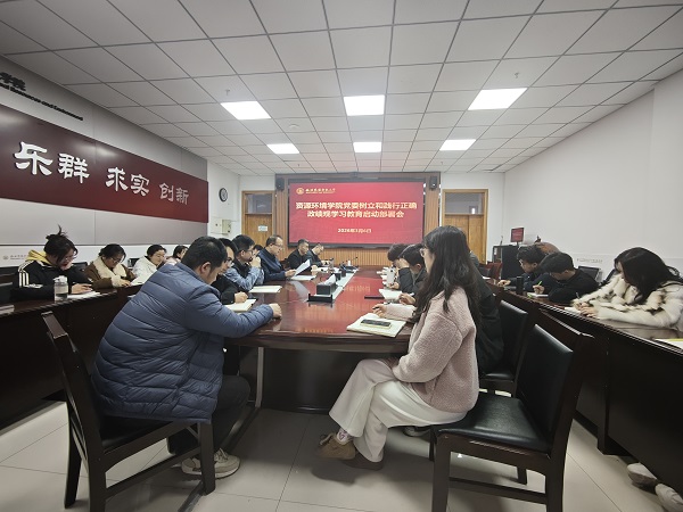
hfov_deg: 102.1
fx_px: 276
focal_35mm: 14
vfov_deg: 85.7
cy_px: 256
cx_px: 342
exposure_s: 1/33.3
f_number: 2.2
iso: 400
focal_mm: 2.16
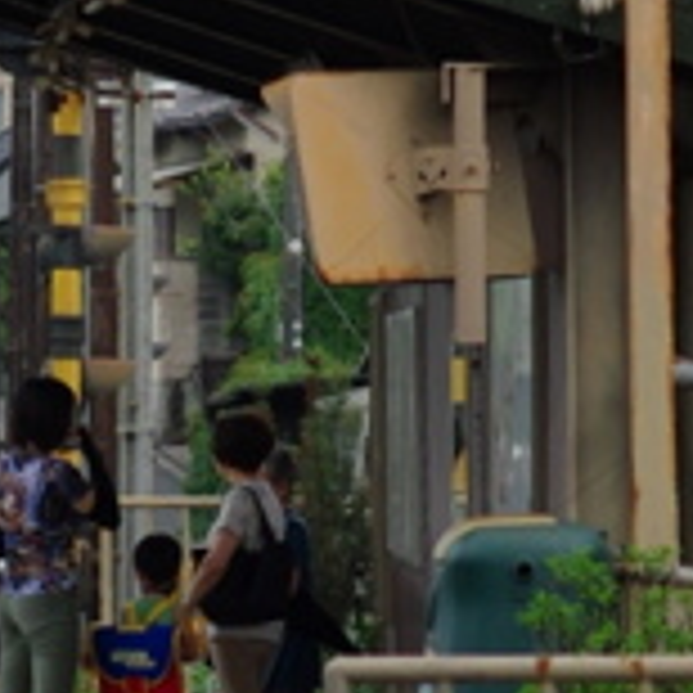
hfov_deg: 3.0
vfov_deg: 3.0
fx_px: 13386
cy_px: 652
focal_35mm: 591
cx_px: 140
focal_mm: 70
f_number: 4
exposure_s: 1/400
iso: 100
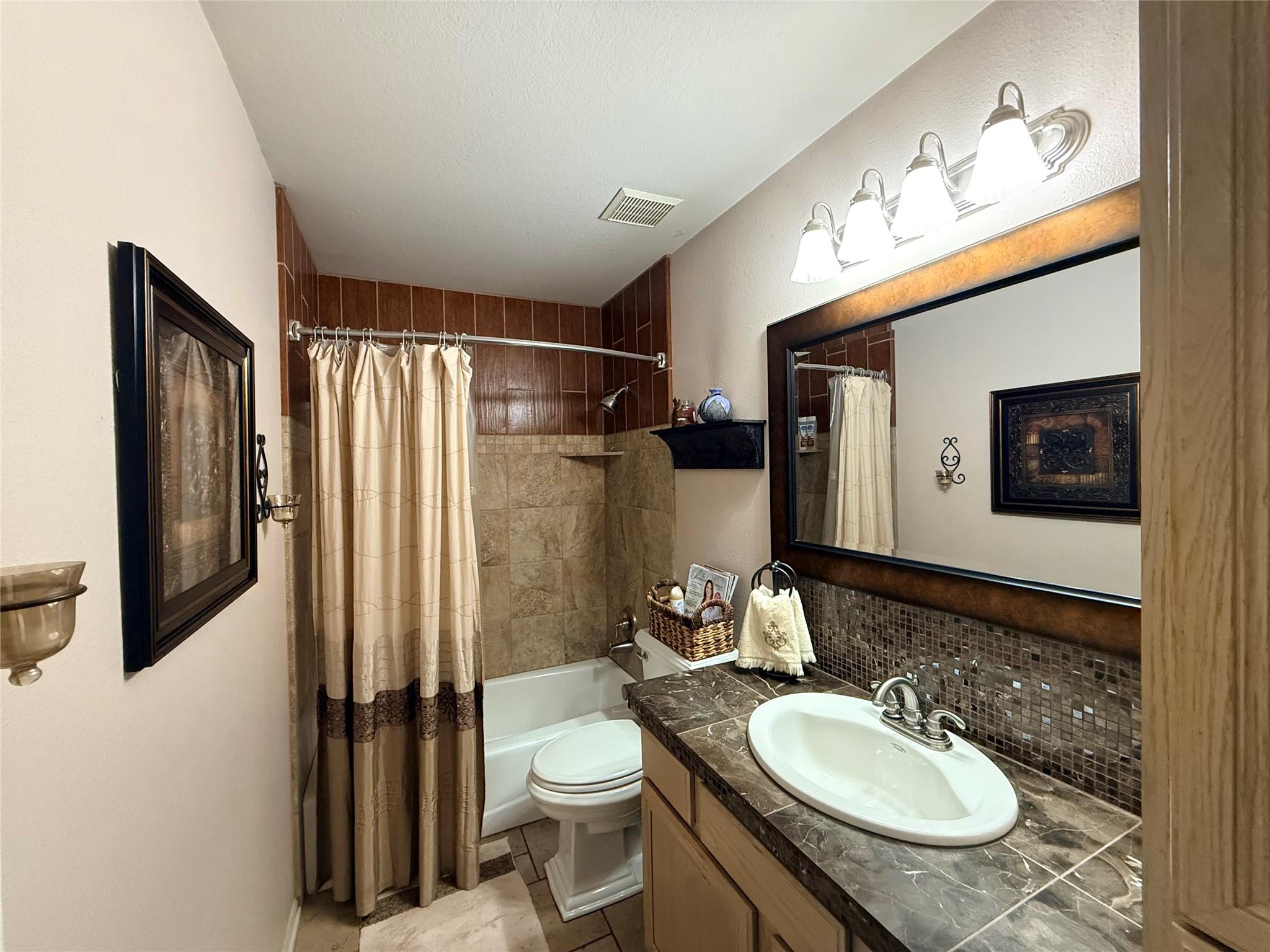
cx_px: 635
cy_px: 476
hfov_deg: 102.1
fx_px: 514
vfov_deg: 85.7
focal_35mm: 14
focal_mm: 2.22
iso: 640
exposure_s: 1/60
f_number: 2.2
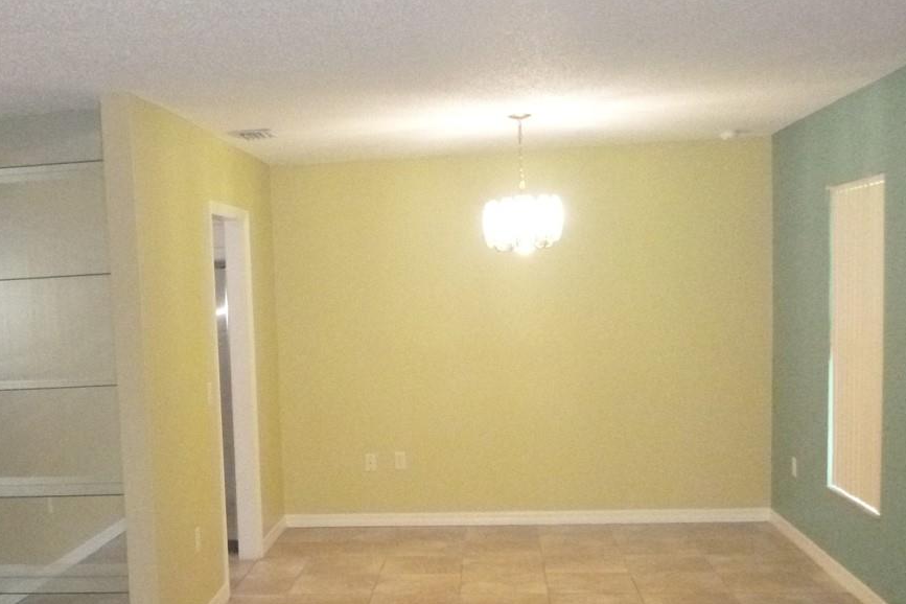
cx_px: 278
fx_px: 1208
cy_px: 439
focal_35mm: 48
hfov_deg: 40.4
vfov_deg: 27.8
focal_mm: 4.5
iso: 1000
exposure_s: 1/60
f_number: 3.9
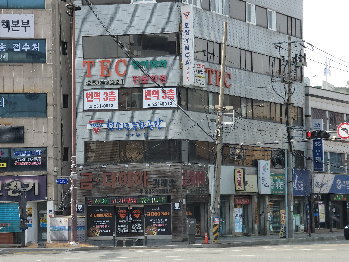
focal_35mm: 123
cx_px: 174
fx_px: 1240
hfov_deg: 16.0
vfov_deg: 12.0
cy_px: 131
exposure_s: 1/211
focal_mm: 14.2
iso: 25
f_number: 3
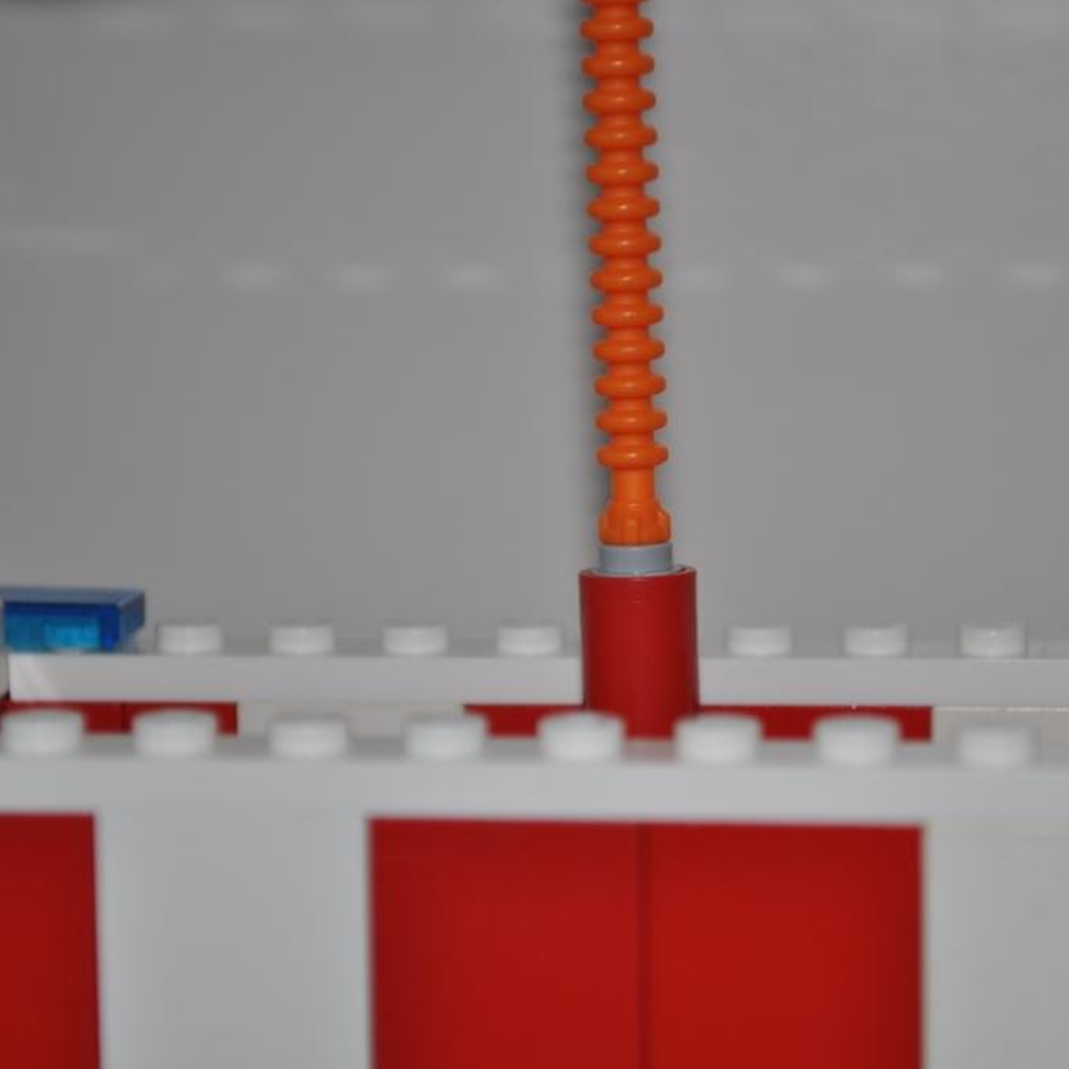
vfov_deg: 16.3
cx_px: 654
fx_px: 3726
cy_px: 534
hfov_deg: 16.3
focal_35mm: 107
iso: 200
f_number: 5.6
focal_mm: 55
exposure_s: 1/60
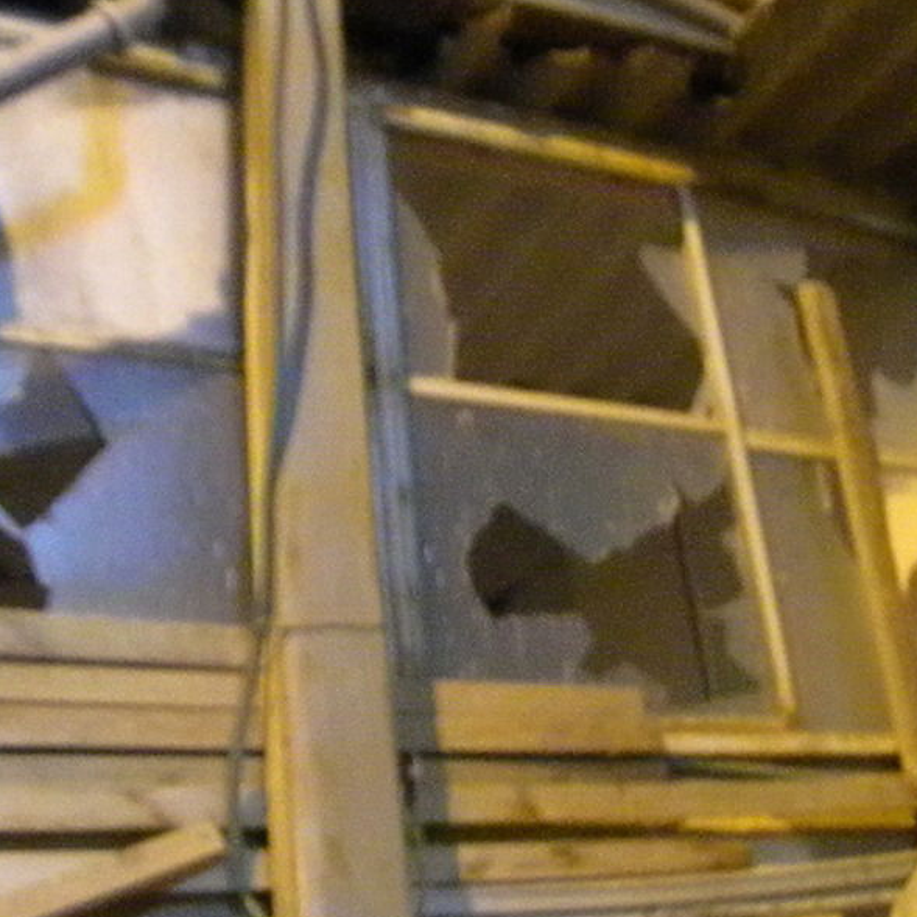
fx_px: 1289
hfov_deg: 38.6
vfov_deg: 39.0
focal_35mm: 43
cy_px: 542
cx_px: 635
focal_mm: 5
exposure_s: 1/18.1
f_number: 3.5
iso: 3200
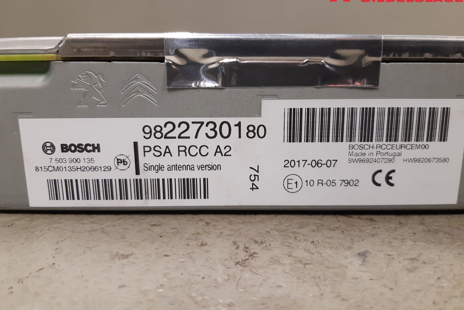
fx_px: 361
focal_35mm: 28
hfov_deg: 65.5
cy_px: 143
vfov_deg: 46.4
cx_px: 233
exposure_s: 1/50
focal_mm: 3.93
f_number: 1.7
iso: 125
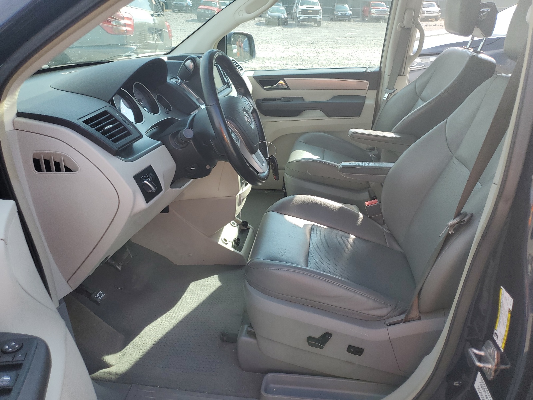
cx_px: 266
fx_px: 400
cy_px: 200
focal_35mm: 26
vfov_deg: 53.1
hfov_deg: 67.3
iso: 50
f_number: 1.5
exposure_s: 1/625
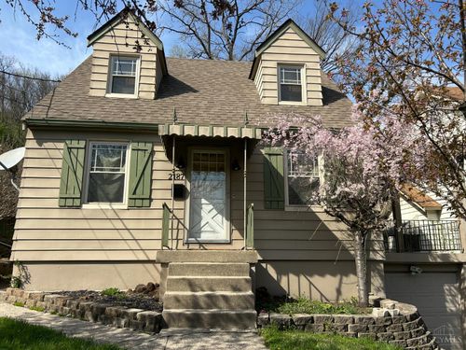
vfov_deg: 53.1
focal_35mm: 26
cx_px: 233
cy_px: 175
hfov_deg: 67.3
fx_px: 350
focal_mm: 5.7
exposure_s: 1/3257
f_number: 1.5
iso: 50
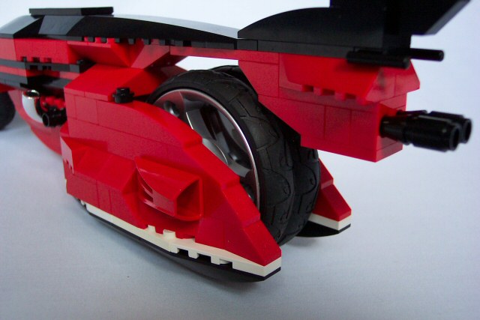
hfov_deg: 50.7
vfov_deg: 35.1
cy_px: 160
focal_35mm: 38
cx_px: 240
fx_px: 507
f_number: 2.8
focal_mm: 8
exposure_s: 1/30
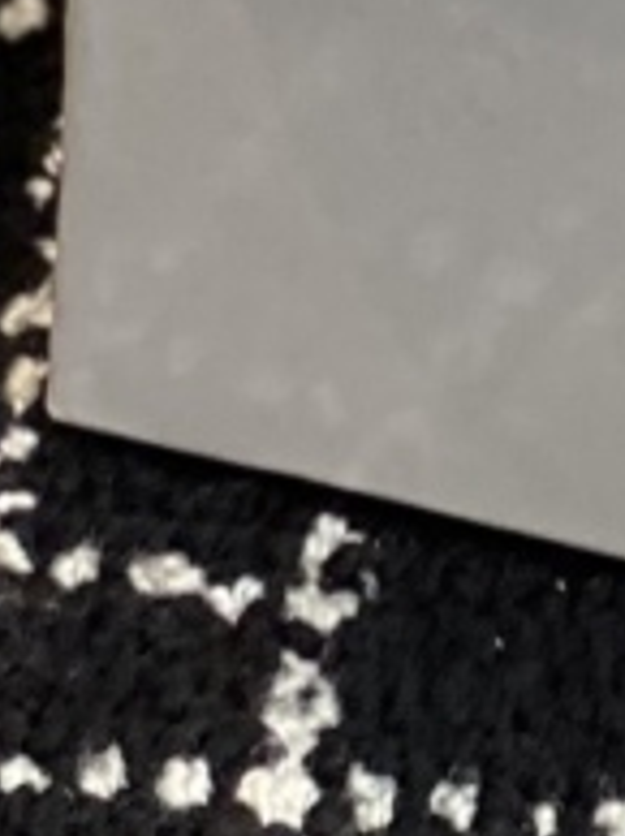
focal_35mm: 386
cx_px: 2116
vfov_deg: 5.0
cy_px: -1000
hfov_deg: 3.7
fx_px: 9313
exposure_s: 1/122
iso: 64
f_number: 2
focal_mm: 6
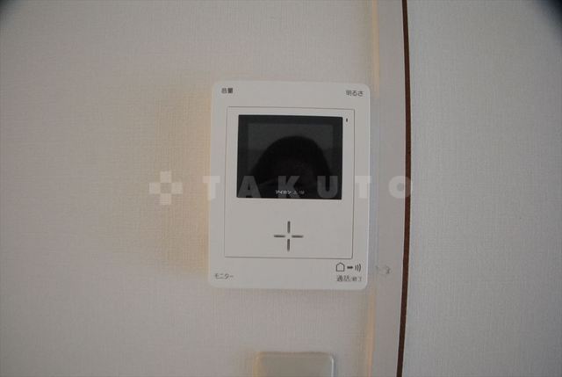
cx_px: 281
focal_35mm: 27
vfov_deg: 48.1
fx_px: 422
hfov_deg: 67.3
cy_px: 188
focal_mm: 18
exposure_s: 1/30
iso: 1250
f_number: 3.5
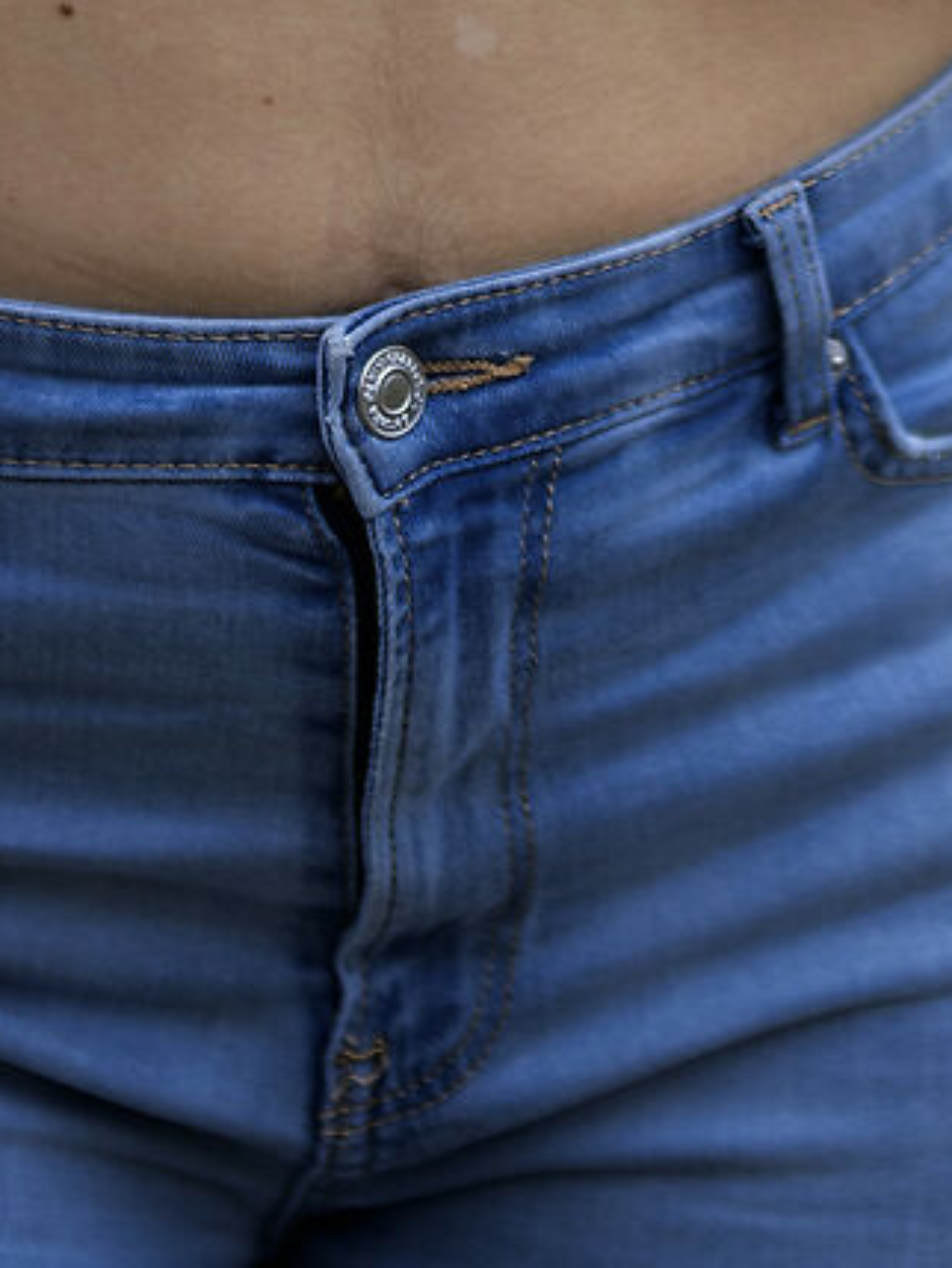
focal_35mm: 375
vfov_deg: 5.2
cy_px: -1262
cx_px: 763
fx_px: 13744
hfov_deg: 4.0
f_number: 1.4
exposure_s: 1/640
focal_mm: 85
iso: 100
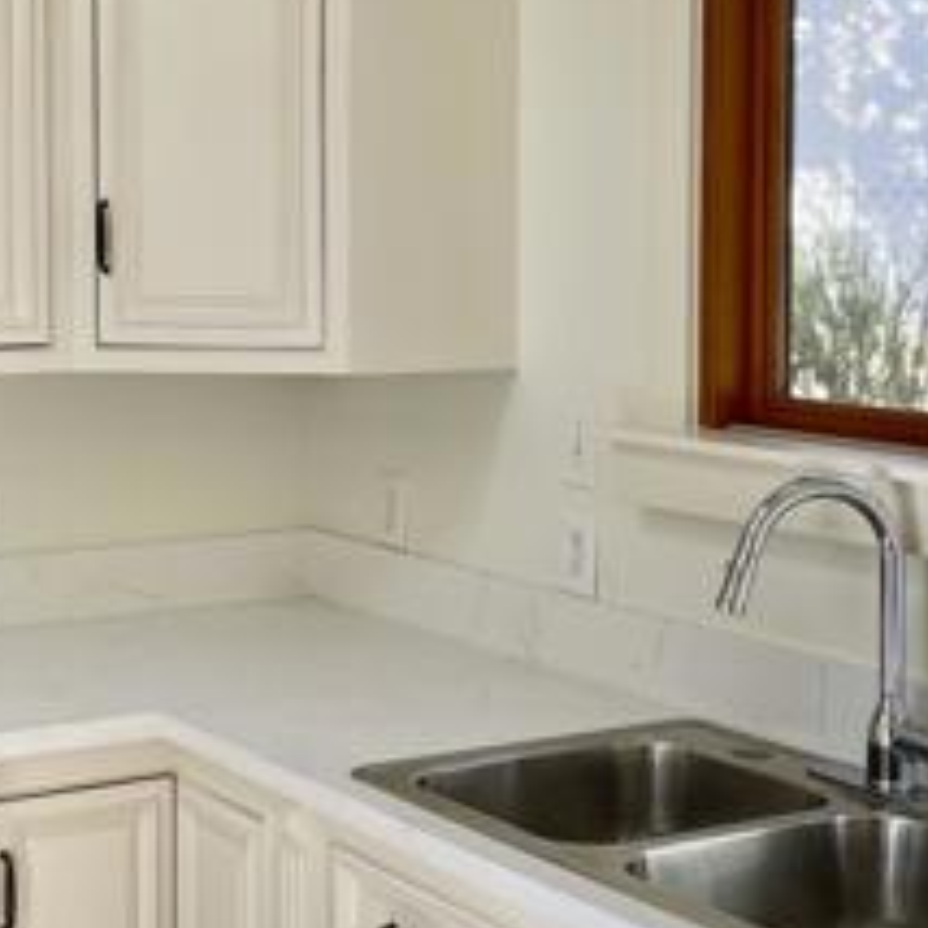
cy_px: 317
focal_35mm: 66
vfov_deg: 26.0
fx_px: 2002
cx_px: 247
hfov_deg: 25.8
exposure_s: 1/120
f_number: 1.6
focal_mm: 5.1
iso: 40
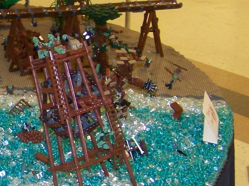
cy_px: 103
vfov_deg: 14.4
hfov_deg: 18.4
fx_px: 741
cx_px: -26
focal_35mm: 103
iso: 200
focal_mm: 5.85
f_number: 2.8
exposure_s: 1/30
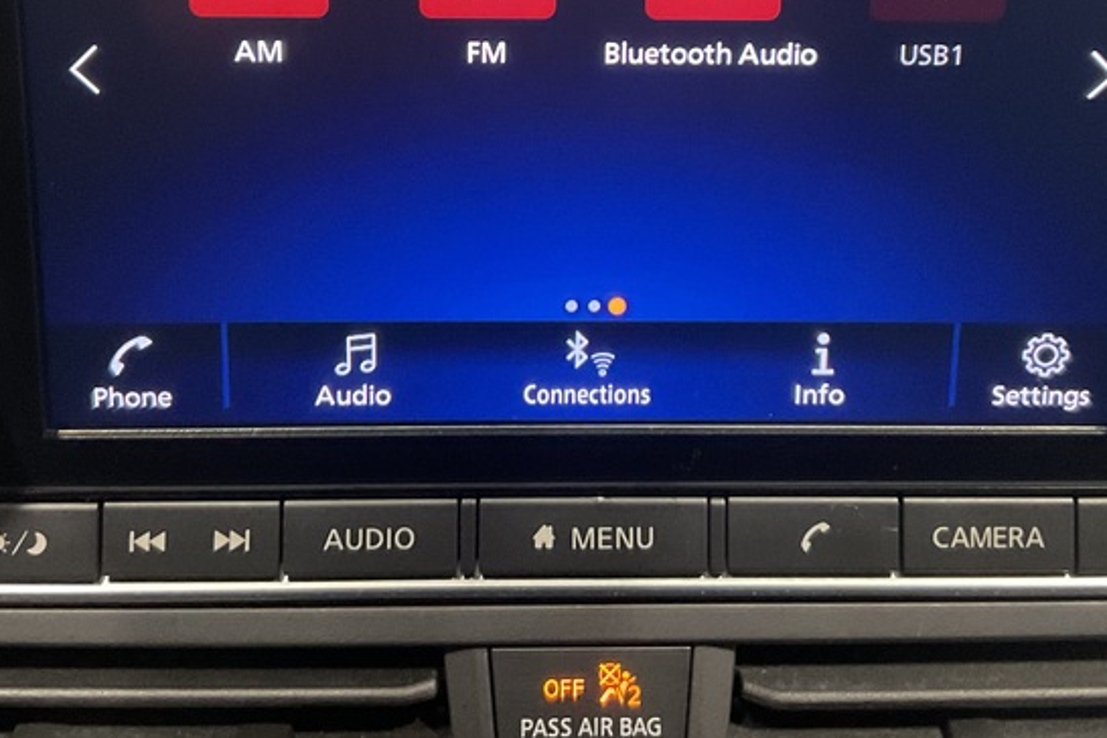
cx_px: 572
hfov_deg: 37.5
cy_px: 20
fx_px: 1630
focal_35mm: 53
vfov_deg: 24.5
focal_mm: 3
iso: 250
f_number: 1.8
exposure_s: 1/60
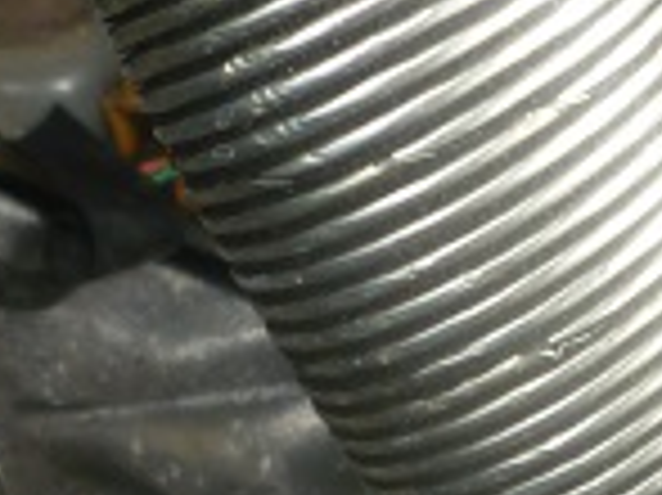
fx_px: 2408
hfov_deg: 15.3
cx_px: 725
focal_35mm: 126
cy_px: 270
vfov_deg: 11.7
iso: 80
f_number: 3.3
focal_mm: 5.2
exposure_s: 1/100
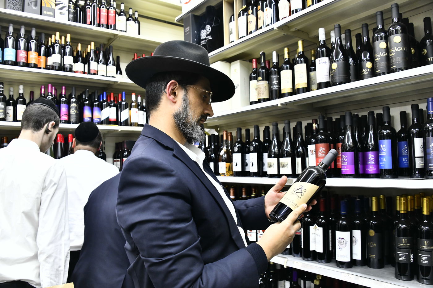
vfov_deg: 46.4
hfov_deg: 65.5
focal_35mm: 28
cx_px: 216
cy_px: 144
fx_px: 337
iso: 2000
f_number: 5.6
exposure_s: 1/100
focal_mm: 28
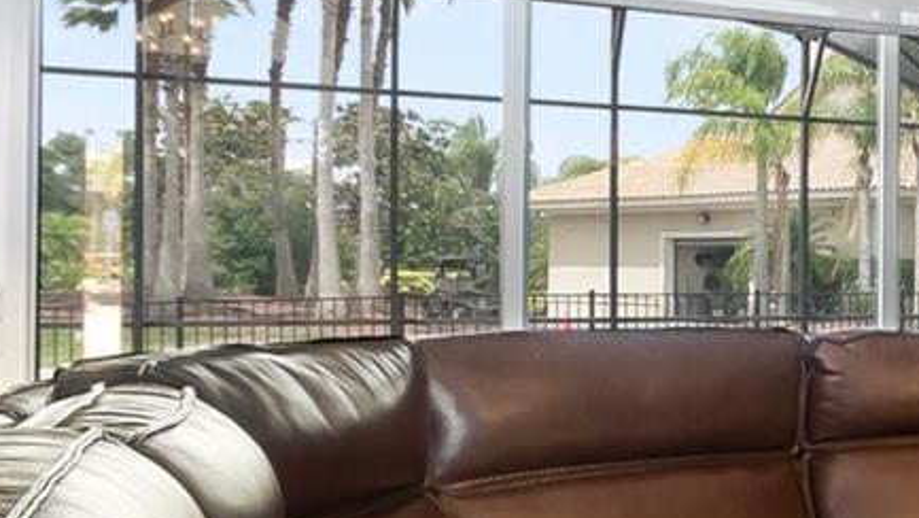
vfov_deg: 20.7
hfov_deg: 23.9
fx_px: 1414
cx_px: 1528
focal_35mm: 58
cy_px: 321
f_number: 9
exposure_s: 1
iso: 320
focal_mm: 10
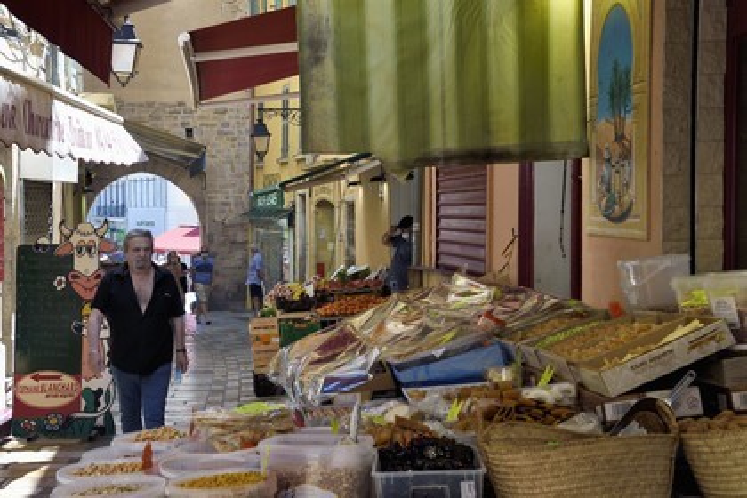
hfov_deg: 36.2
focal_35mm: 55
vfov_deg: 24.6
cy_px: 249
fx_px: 1141
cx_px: 374
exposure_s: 1/60
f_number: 14
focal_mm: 55
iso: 200
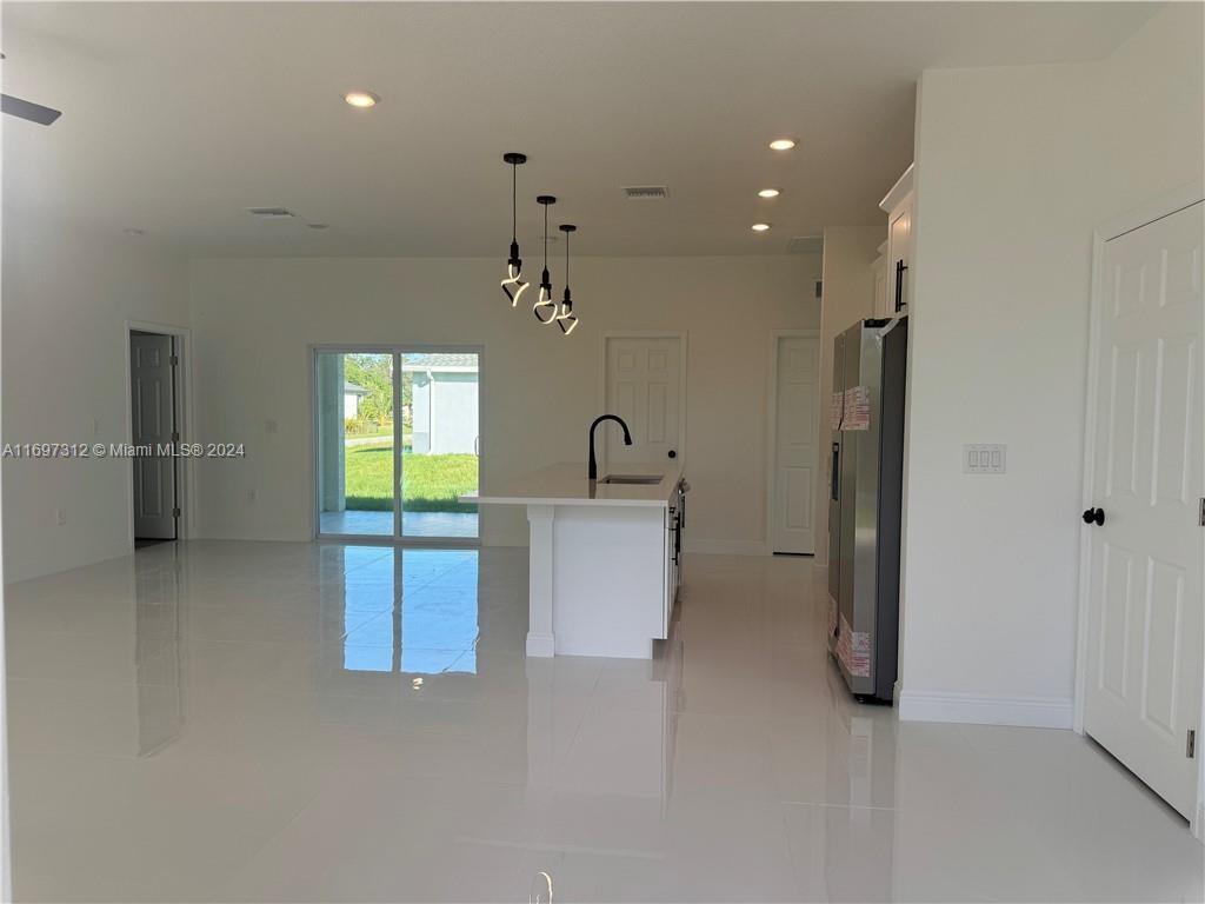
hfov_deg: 71.6
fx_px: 835
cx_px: 602
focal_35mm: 24
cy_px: 452
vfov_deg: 56.8
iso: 80
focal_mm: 6.76
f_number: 1.78
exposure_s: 1/495
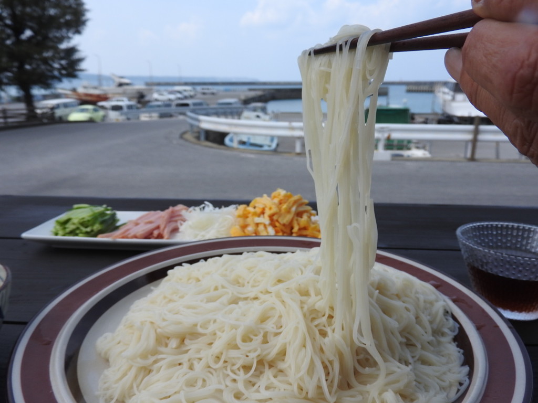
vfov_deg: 46.8
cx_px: 269
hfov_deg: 60.0
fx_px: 466
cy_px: 202
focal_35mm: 30
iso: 100
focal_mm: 5.4
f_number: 3.5
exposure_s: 1/1250
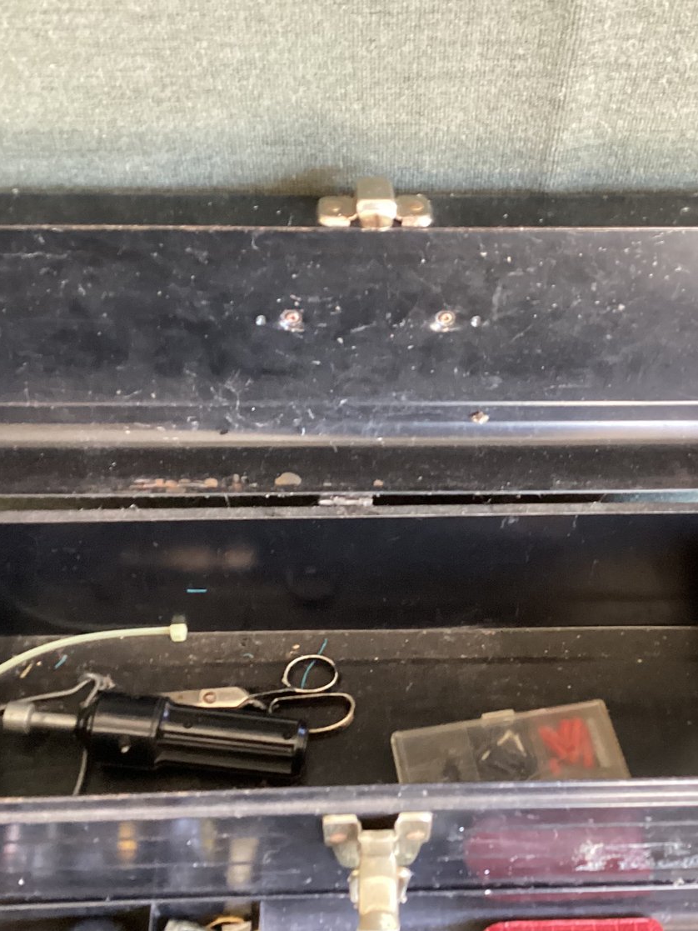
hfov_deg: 34.3
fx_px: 1129
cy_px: 459
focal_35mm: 42
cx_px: 414
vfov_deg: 44.8
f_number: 2.4
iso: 400
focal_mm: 3.3
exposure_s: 1/30
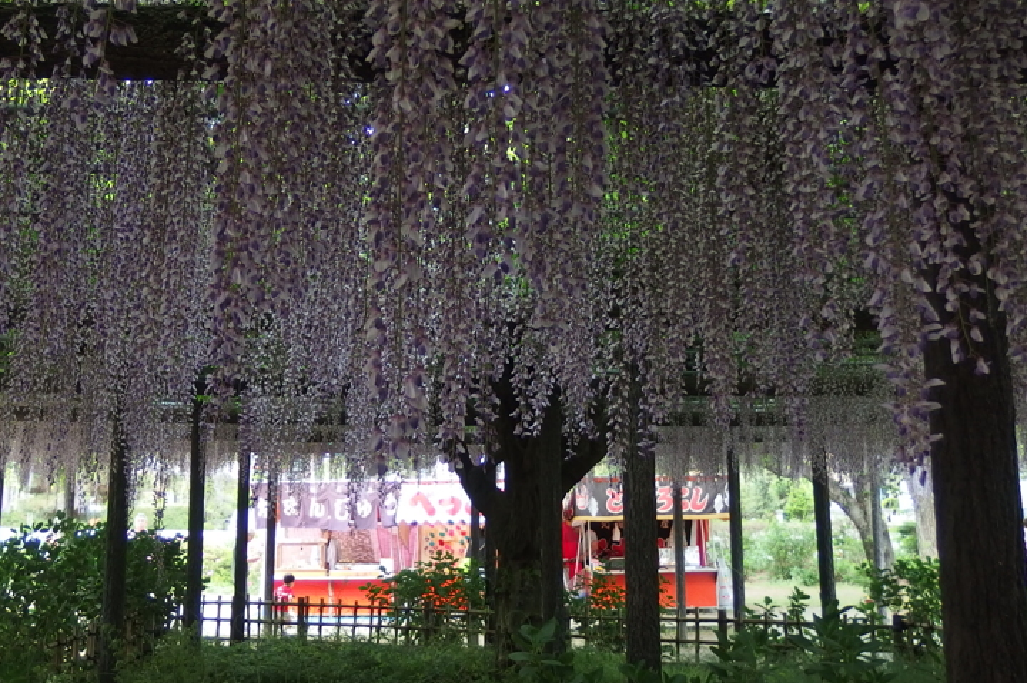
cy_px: 264
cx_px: 434
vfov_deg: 35.7
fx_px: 1055
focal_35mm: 37
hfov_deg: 51.7
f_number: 2
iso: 100
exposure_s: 1/80
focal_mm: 4.7
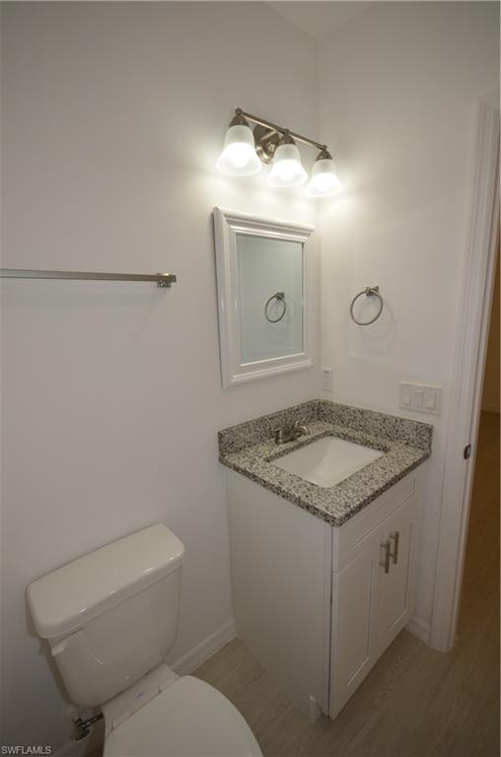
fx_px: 315
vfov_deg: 100.5
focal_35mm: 15
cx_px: 250
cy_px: 378
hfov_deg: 77.0
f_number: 5.6
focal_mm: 10
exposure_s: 1/125
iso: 200
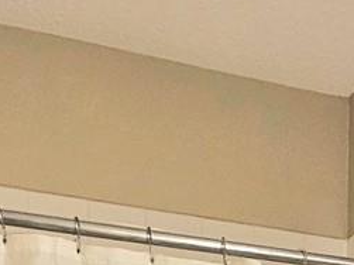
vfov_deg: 12.2
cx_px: 289
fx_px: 848
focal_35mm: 83
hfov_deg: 23.2
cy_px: 710
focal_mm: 2.2
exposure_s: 1/60.2
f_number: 2.2
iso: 125
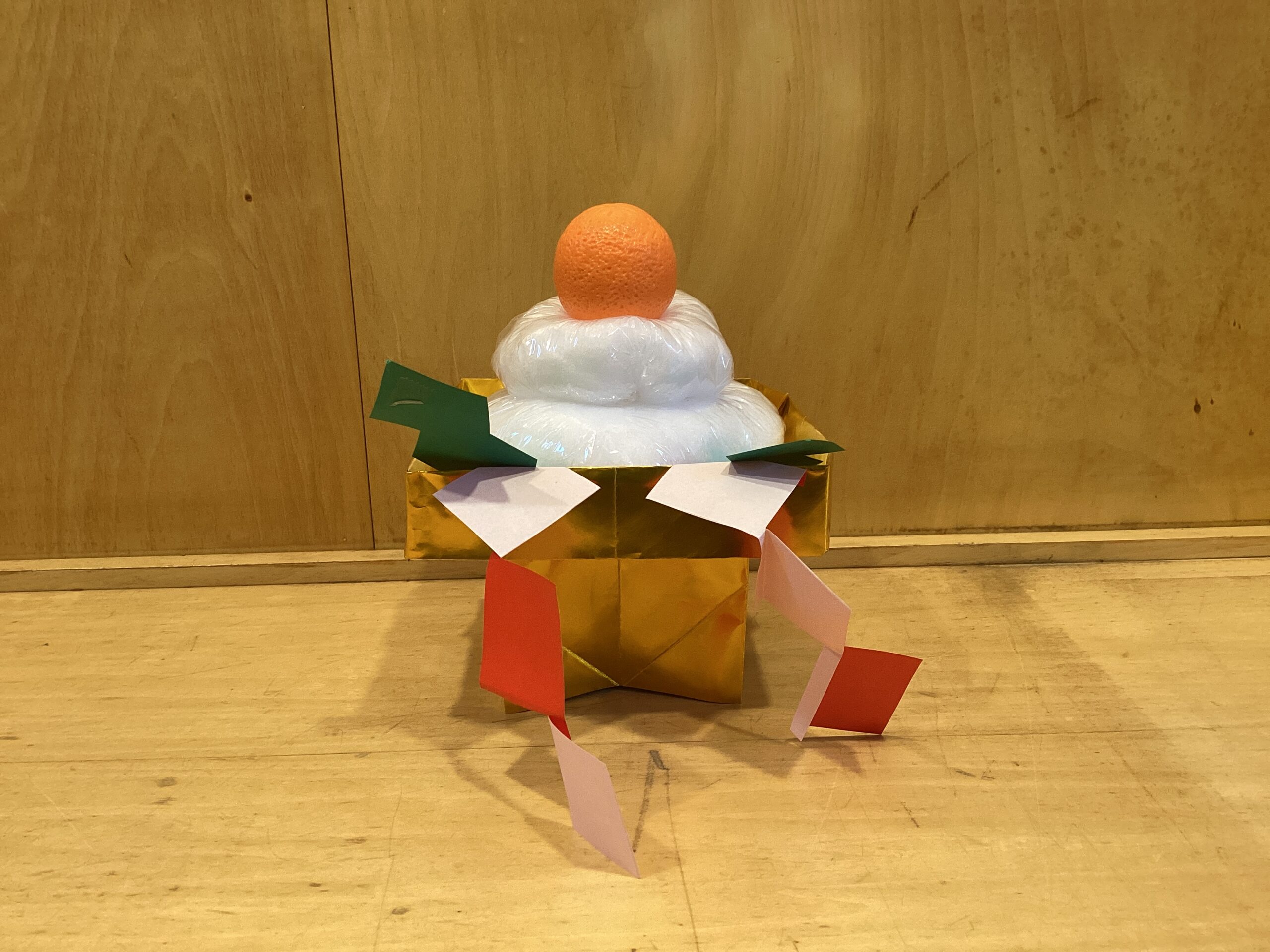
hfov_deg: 58.4
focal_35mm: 31
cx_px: 635
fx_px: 1137
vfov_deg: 45.4
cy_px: 476
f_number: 2.4
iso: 125
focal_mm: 3.3
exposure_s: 1/50
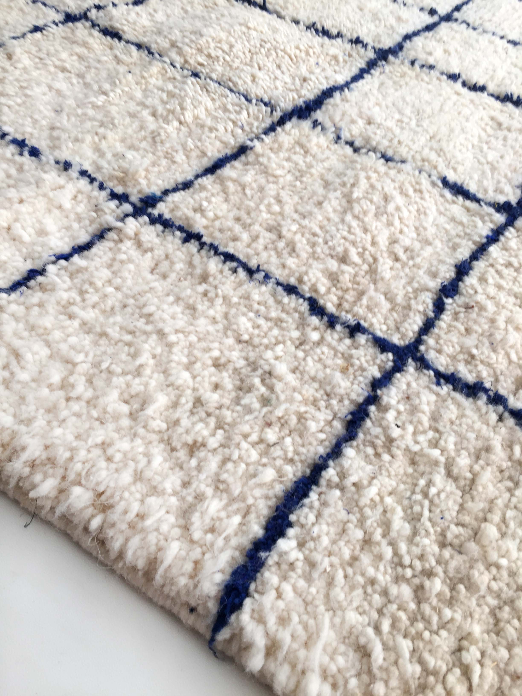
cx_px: 261
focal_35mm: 29
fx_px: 583
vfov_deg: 61.7
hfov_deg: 48.2
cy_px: 348
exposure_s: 1/50
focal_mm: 4.15
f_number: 2.2
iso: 32
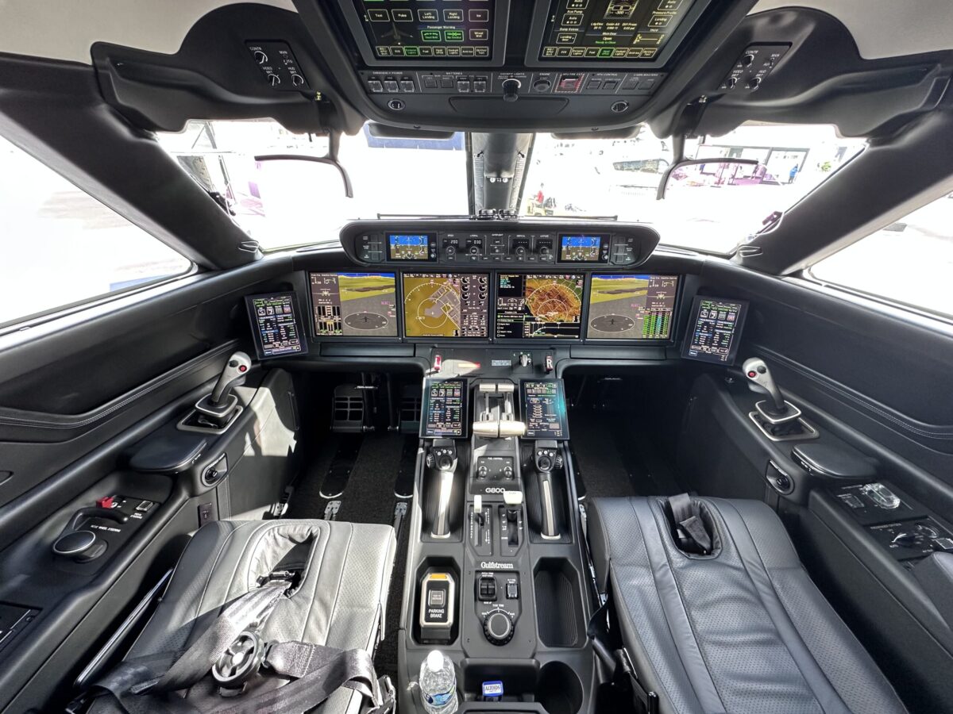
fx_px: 385
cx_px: 476
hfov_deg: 102.1
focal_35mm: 14
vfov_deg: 85.7
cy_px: 357
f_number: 2.2
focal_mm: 2.22
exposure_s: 1/99
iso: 160
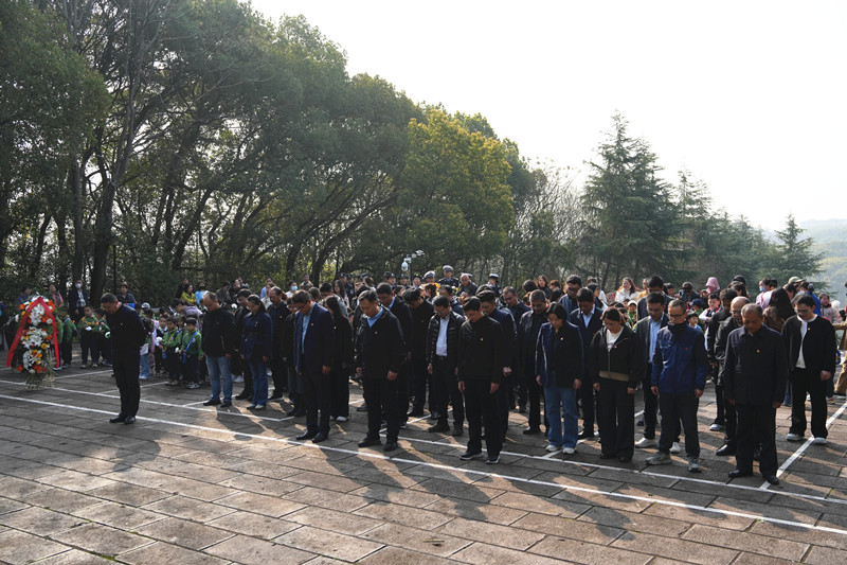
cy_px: 282
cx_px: 424
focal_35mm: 34
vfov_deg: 38.9
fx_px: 800
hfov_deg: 55.8
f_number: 3.2
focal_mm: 34
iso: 500
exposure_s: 1/8000
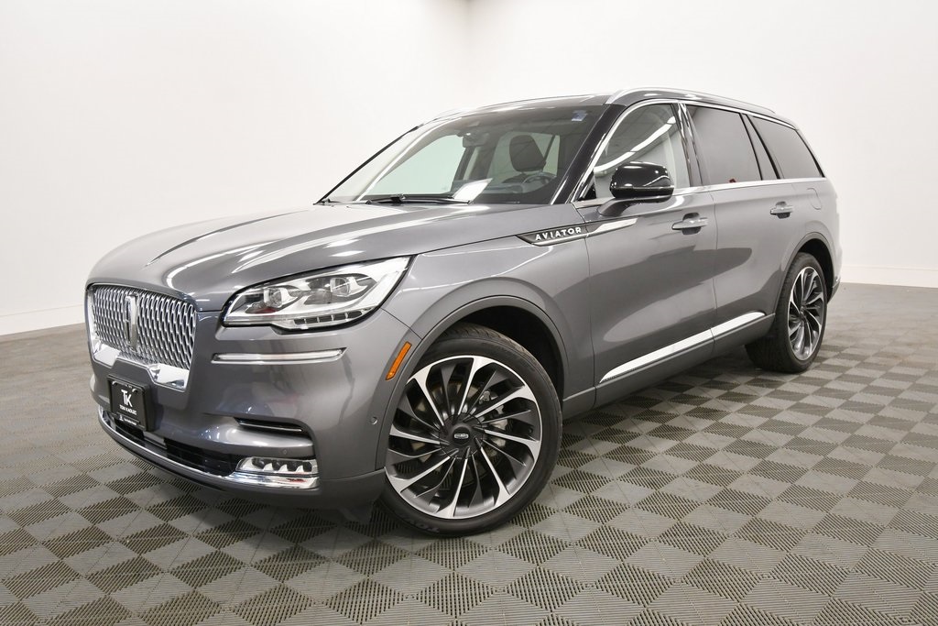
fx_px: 782
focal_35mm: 30
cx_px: 469
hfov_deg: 61.9
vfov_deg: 43.6
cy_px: 313
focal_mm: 20
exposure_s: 1/125
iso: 1250
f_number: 5.6
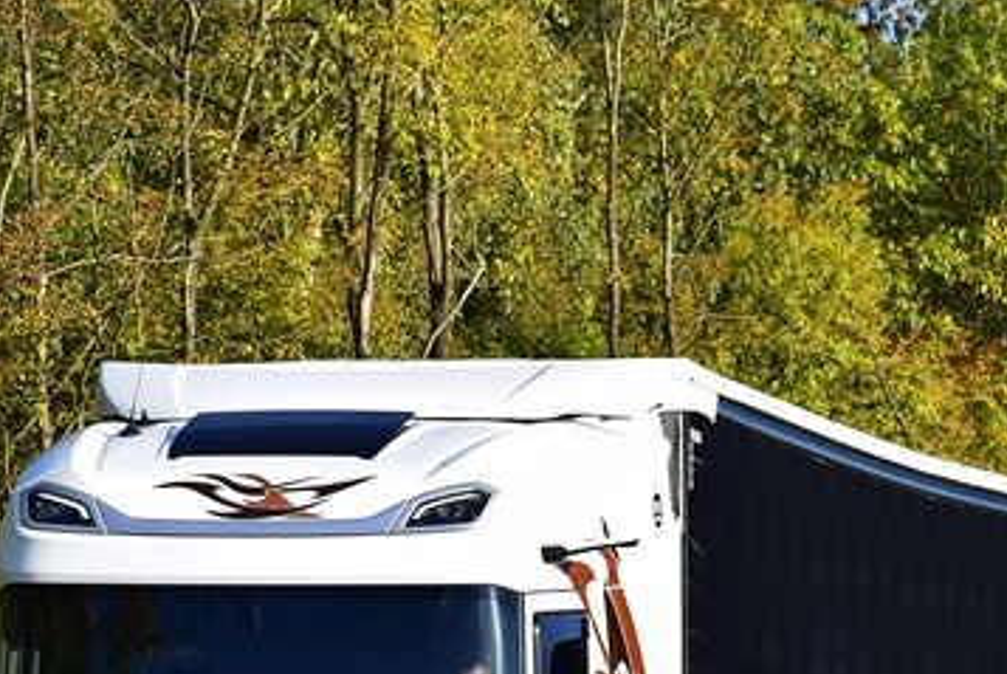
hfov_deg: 6.3
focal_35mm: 329
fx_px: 9214
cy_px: 660
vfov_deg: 4.2
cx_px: 671
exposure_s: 1/640
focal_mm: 98
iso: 200
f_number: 7.1
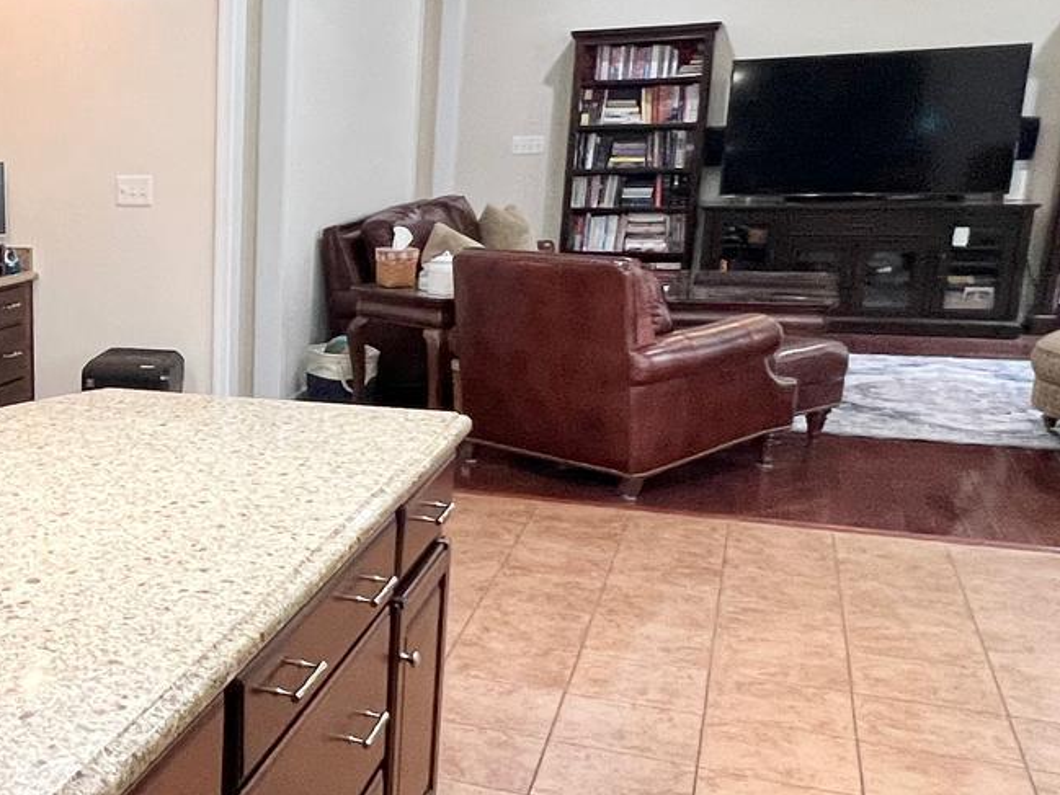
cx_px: -88
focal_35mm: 41
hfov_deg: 38.4
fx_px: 1256
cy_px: 485
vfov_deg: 35.0
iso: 320
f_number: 1.8
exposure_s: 1/60
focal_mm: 1.57
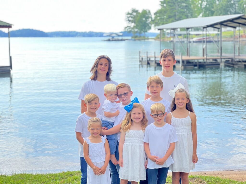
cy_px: 92
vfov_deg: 19.1
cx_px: 123
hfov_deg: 25.3
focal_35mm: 77
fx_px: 547
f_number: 2.8
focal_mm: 9
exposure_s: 1/121
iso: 64
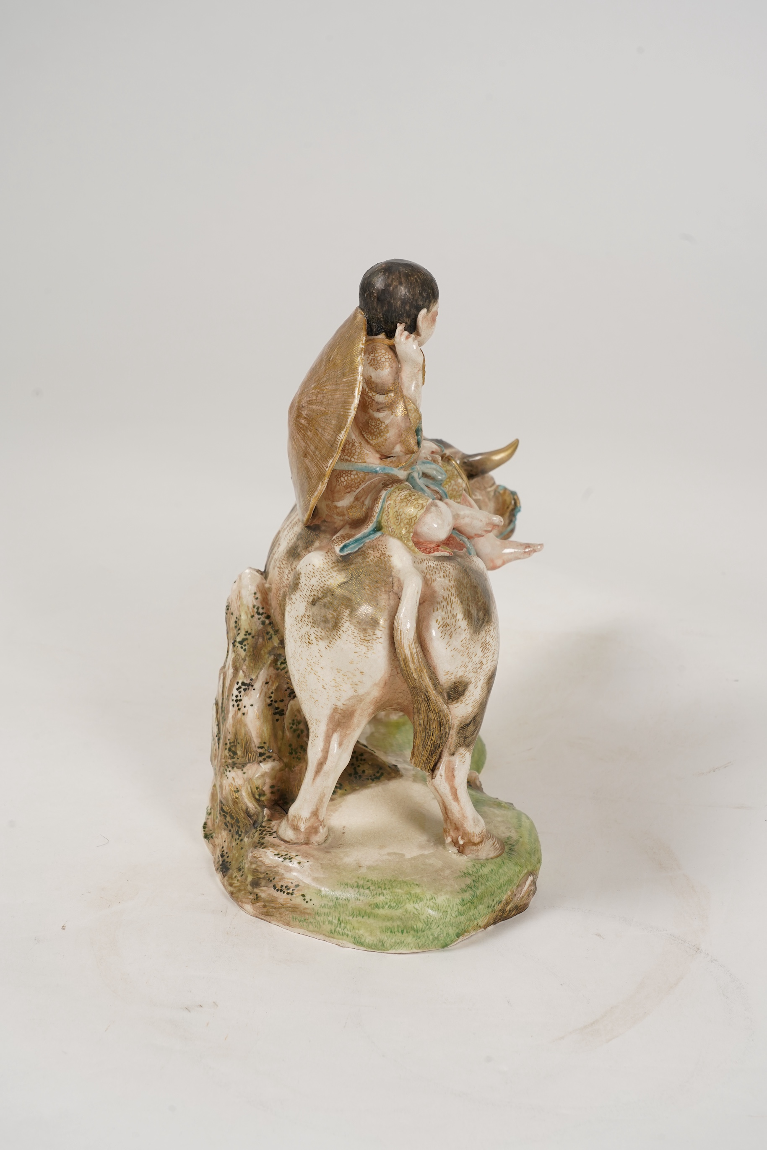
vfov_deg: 31.9
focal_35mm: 63
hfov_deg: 21.6
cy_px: 575
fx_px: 2013
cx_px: 384
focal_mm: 63
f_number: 13
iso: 400
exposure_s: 1/125
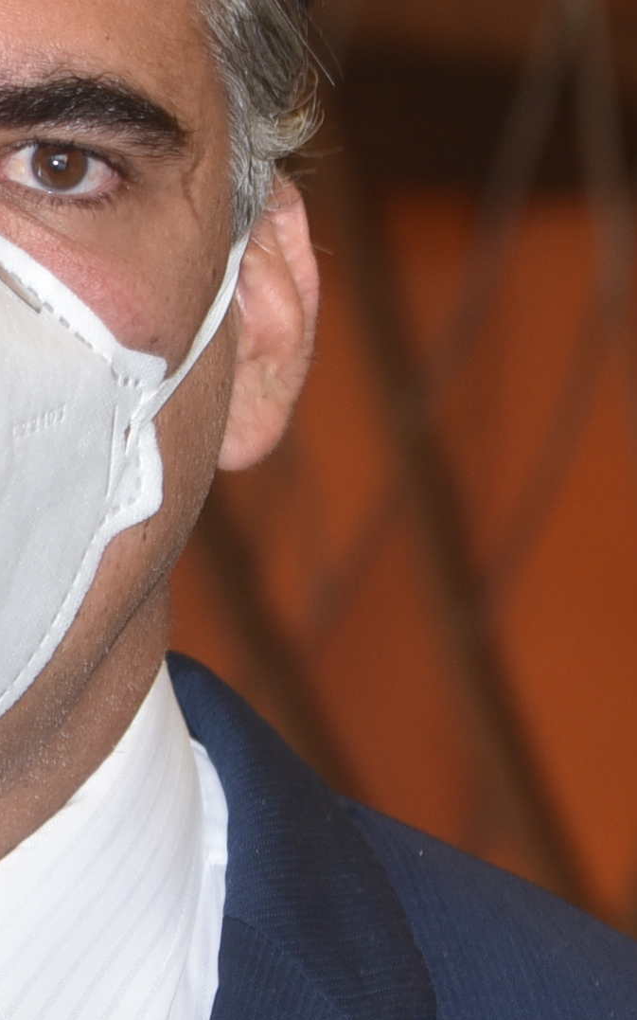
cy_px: 750
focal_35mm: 299
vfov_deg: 7.0
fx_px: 8306
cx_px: -275
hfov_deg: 4.4
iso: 500
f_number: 4.5
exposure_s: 1/60
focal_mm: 70
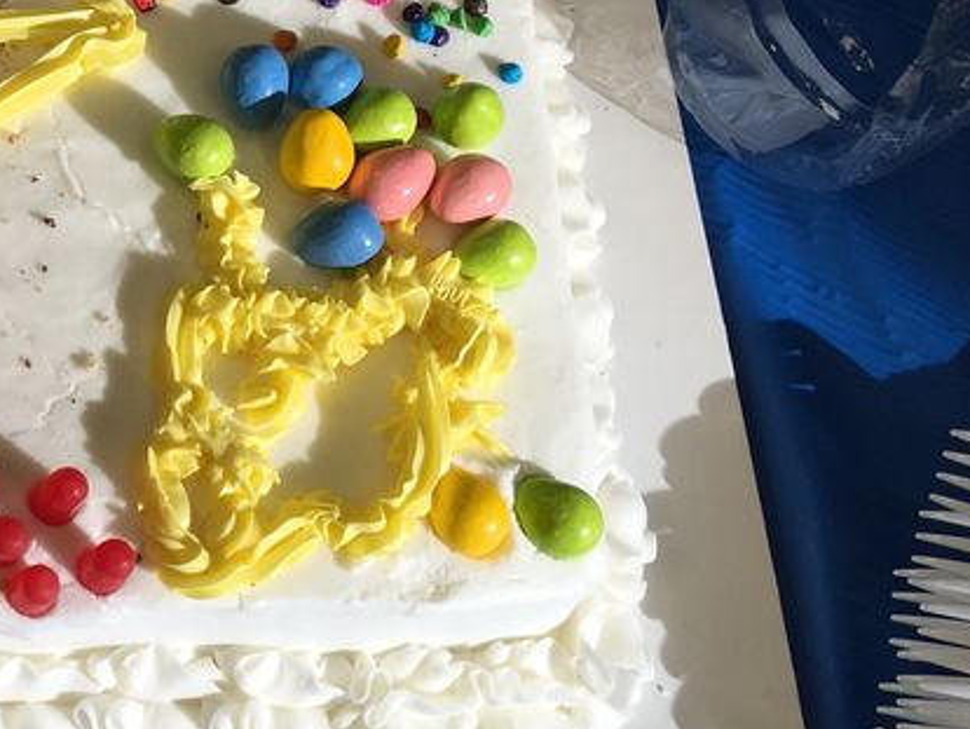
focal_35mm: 70
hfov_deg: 25.4
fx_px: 1963
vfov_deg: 20.9
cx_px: -148
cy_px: 204
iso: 25
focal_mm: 4.15
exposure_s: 1/125
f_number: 2.2
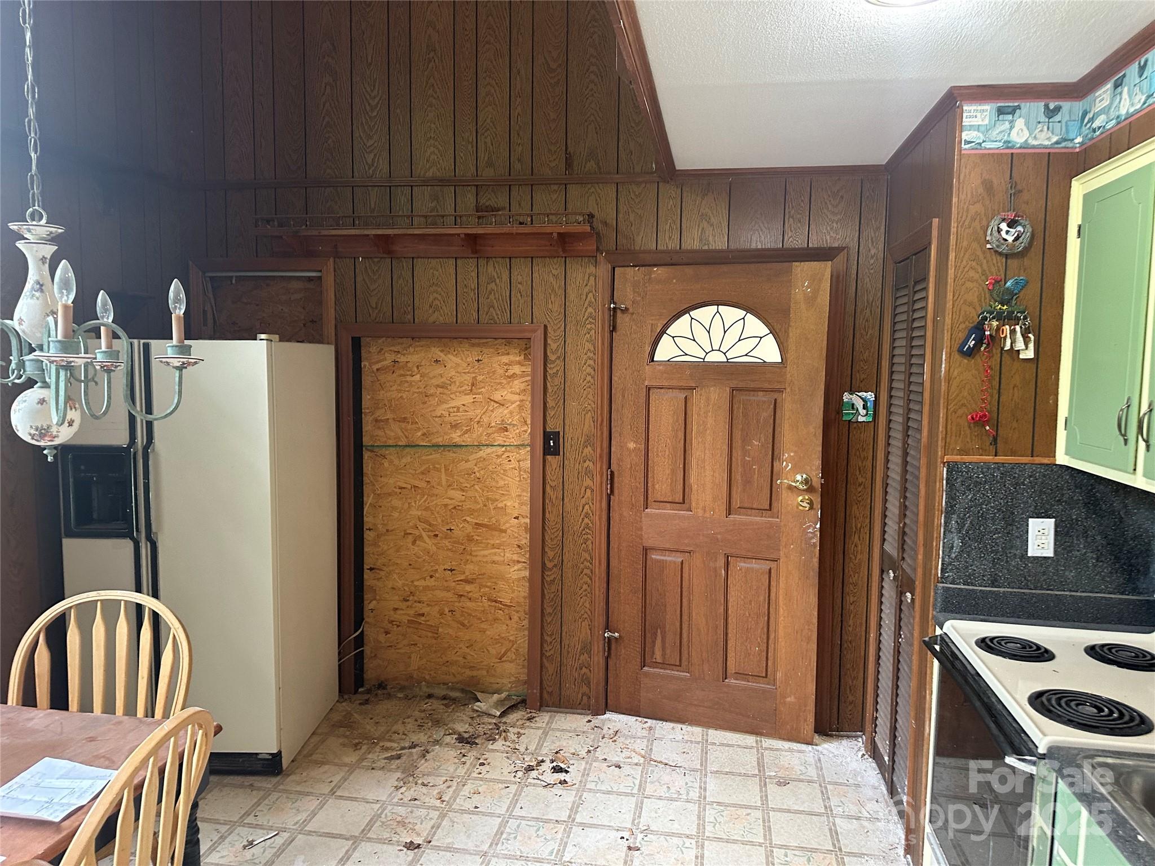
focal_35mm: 24
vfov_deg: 56.8
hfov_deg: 71.6
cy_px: 433
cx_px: 578
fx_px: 801
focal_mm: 6.86
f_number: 1.78
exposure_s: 1/60
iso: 250
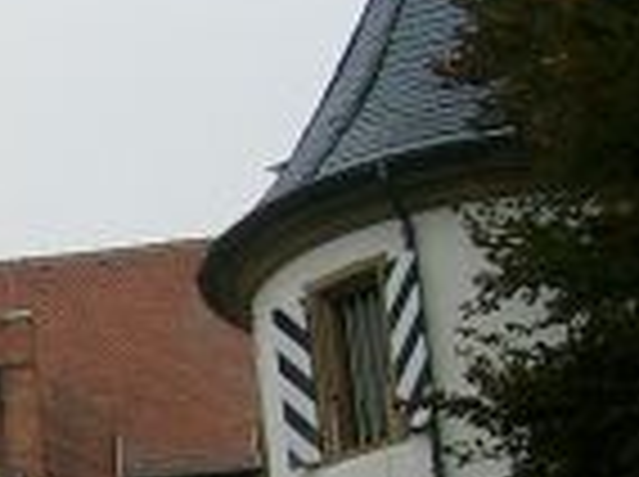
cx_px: -621
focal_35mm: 192
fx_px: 3538
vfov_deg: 7.7
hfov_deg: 9.6
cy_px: 490
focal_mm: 7.13
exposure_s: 1/544
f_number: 4
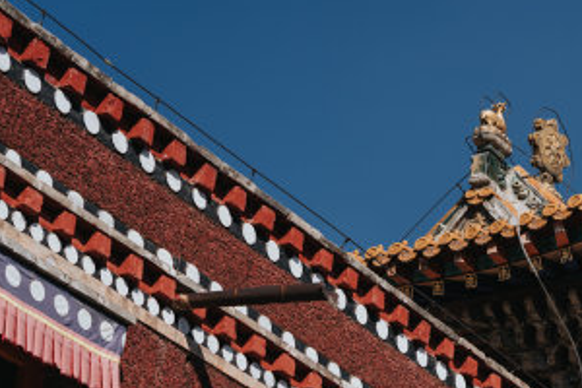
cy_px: 324
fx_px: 2312
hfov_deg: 14.1
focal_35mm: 143
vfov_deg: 9.6
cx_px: 590
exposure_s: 1/1000
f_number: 4
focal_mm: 70
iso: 100
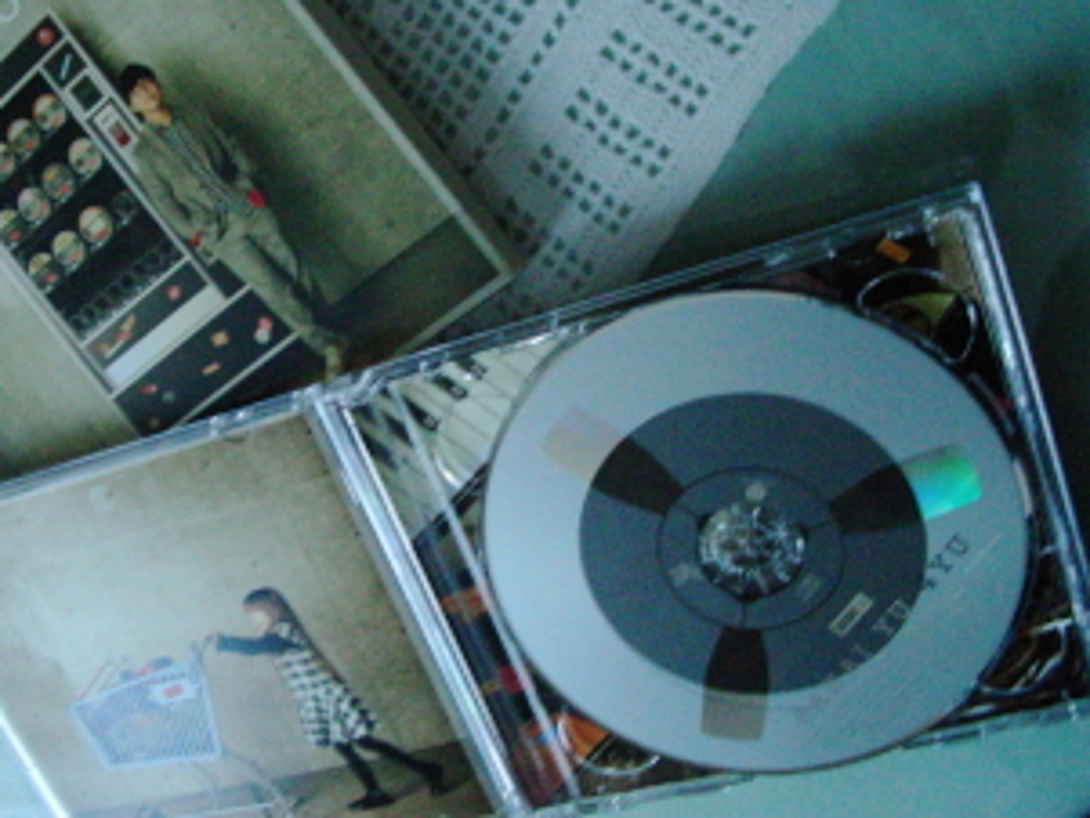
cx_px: 445
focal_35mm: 48
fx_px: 1512
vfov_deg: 30.2
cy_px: 353
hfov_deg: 39.5
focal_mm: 6.3
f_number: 3.5
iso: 800
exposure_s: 1/6.9
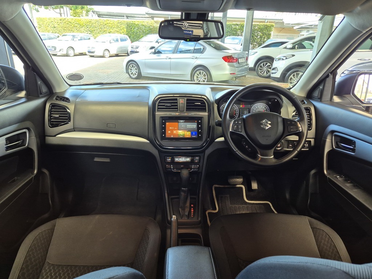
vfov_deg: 58.9
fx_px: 247
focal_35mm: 23
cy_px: 140
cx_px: 186
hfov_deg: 73.9
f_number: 1.8
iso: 200
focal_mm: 5.4
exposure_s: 1/100
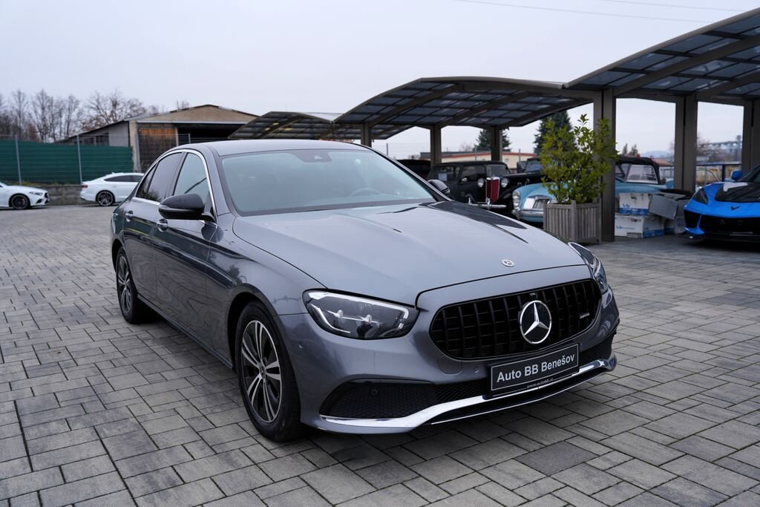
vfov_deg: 42.3
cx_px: 380
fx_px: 654
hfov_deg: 60.3
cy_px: 254
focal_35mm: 31
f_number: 4
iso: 100
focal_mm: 31
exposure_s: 1/80
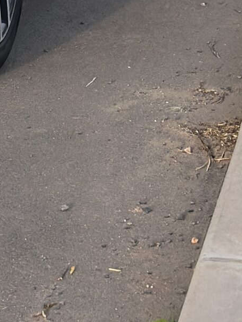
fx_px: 1892
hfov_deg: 7.1
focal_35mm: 203
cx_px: -214
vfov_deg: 9.3
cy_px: -236
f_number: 1.78
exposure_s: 1/1414
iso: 80
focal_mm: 6.86
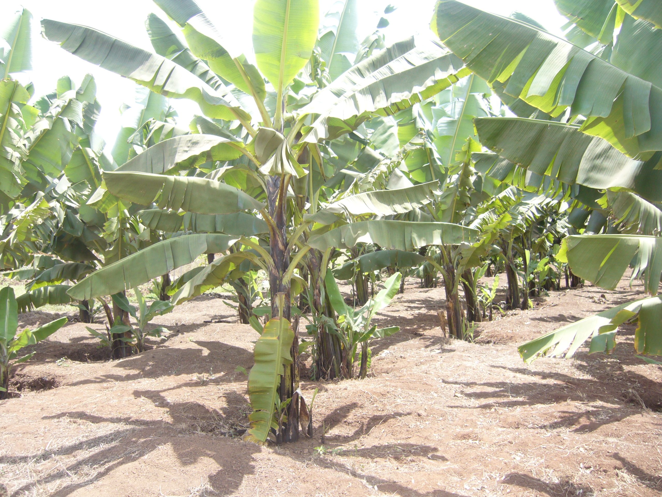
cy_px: 248
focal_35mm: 35
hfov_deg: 52.6
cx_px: 331
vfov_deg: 40.7
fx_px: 669
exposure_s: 1/200
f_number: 2.8
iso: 80
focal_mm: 5.8
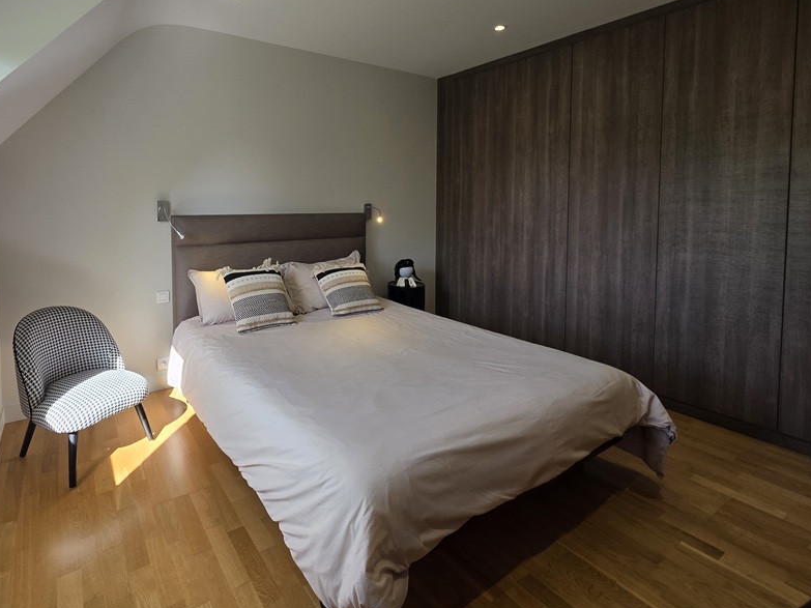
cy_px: 223
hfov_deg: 89.7
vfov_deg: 73.3
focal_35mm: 17
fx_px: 398
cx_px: 318
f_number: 1.9
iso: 20
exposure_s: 1/106
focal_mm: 2.2
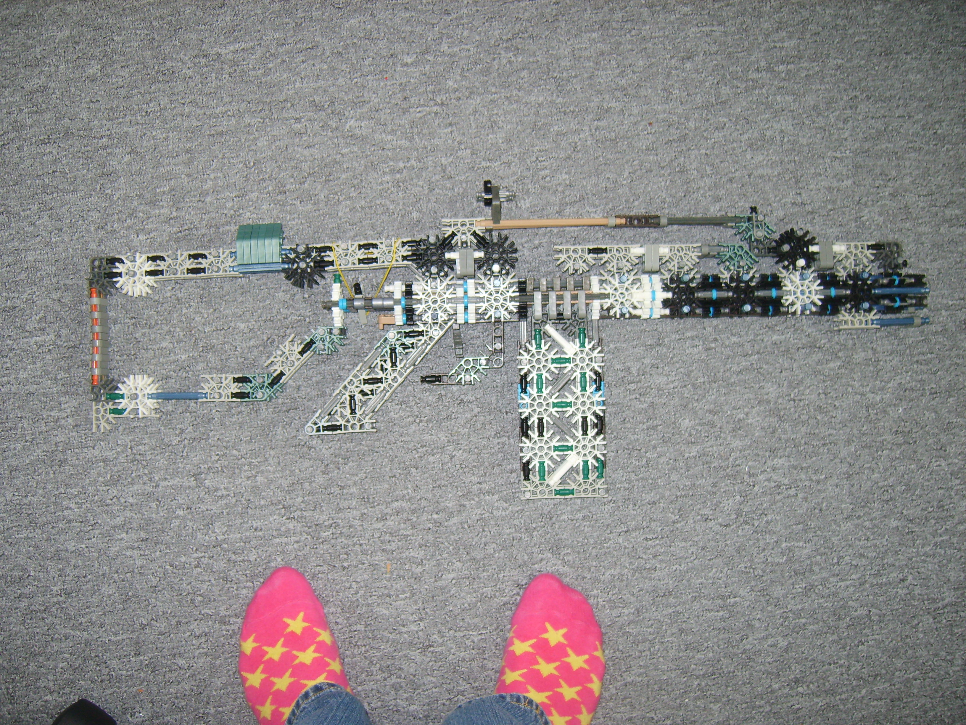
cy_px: 362
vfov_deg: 40.7
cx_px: 483
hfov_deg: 52.6
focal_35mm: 35
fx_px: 977
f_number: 2.8
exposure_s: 1/30
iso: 100
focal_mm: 7.4
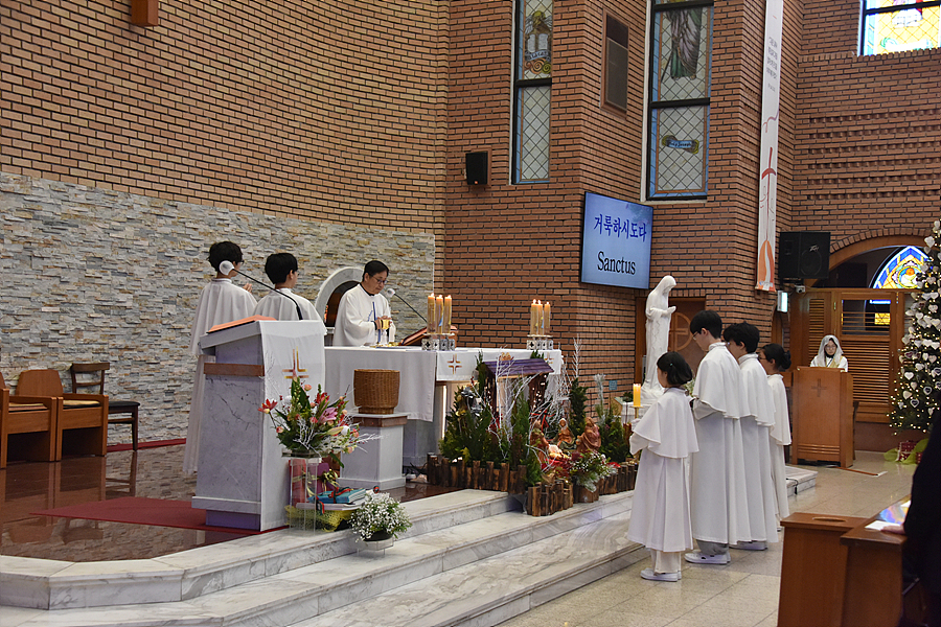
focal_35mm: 48
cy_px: 314
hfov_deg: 41.1
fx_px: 1255
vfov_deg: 28.1
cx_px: 470
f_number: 5
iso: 2500
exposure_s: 1/125
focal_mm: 48
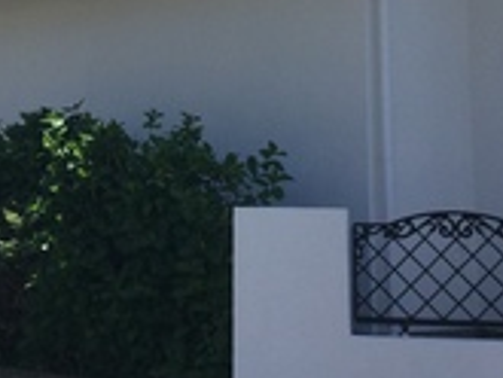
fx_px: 1367
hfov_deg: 20.7
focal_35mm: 94
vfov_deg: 15.2
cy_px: -66
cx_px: 140
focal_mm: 3.3
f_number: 2.4
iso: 25
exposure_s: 1/1148
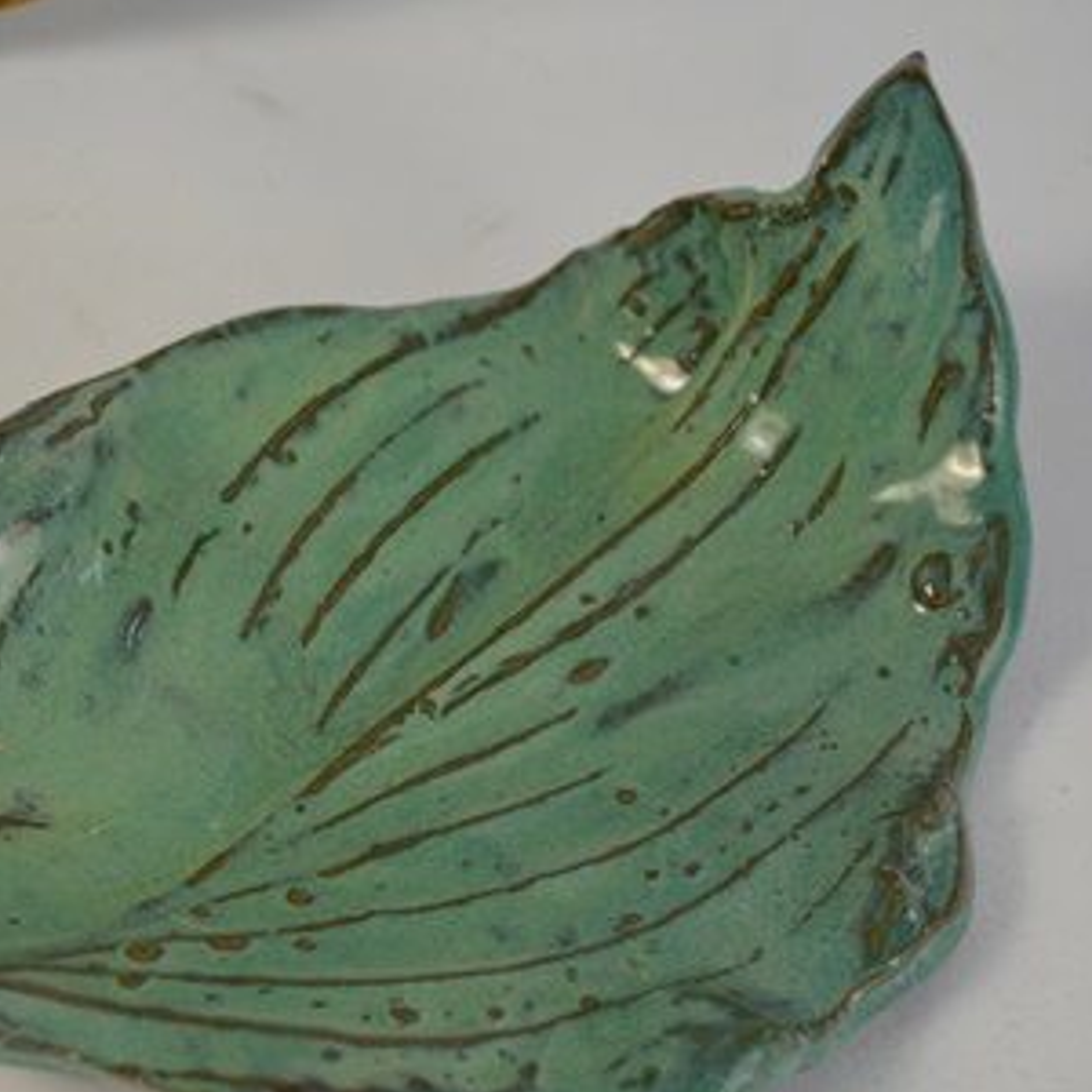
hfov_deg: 15.5
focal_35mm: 112
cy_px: 608
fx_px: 3997
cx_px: 215
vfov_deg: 15.6
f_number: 5.3
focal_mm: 44
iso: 400
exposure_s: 1/125
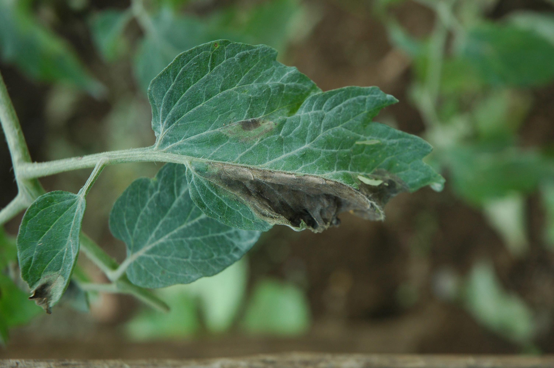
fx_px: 1499
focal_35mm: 98
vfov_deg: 14.0
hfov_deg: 20.9
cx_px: 277
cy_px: 184
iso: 200
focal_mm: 65
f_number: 6.3
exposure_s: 1/125
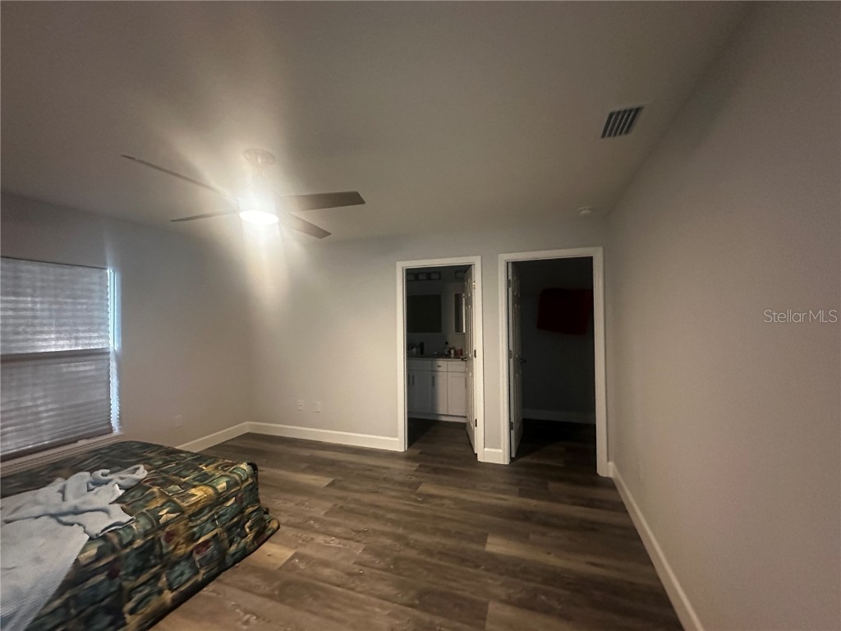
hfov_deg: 102.1
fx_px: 340
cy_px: 316
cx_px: 420
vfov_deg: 85.7
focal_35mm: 14
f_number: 2.2
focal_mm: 2.22
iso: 1000
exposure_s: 1/60
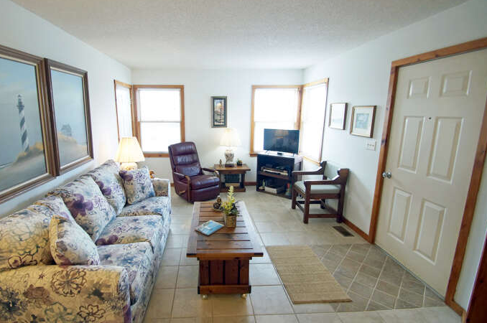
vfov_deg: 70.3
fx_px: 230
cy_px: 156
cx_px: 214
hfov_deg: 92.9
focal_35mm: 17
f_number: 4
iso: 500
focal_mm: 10
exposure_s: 1/60
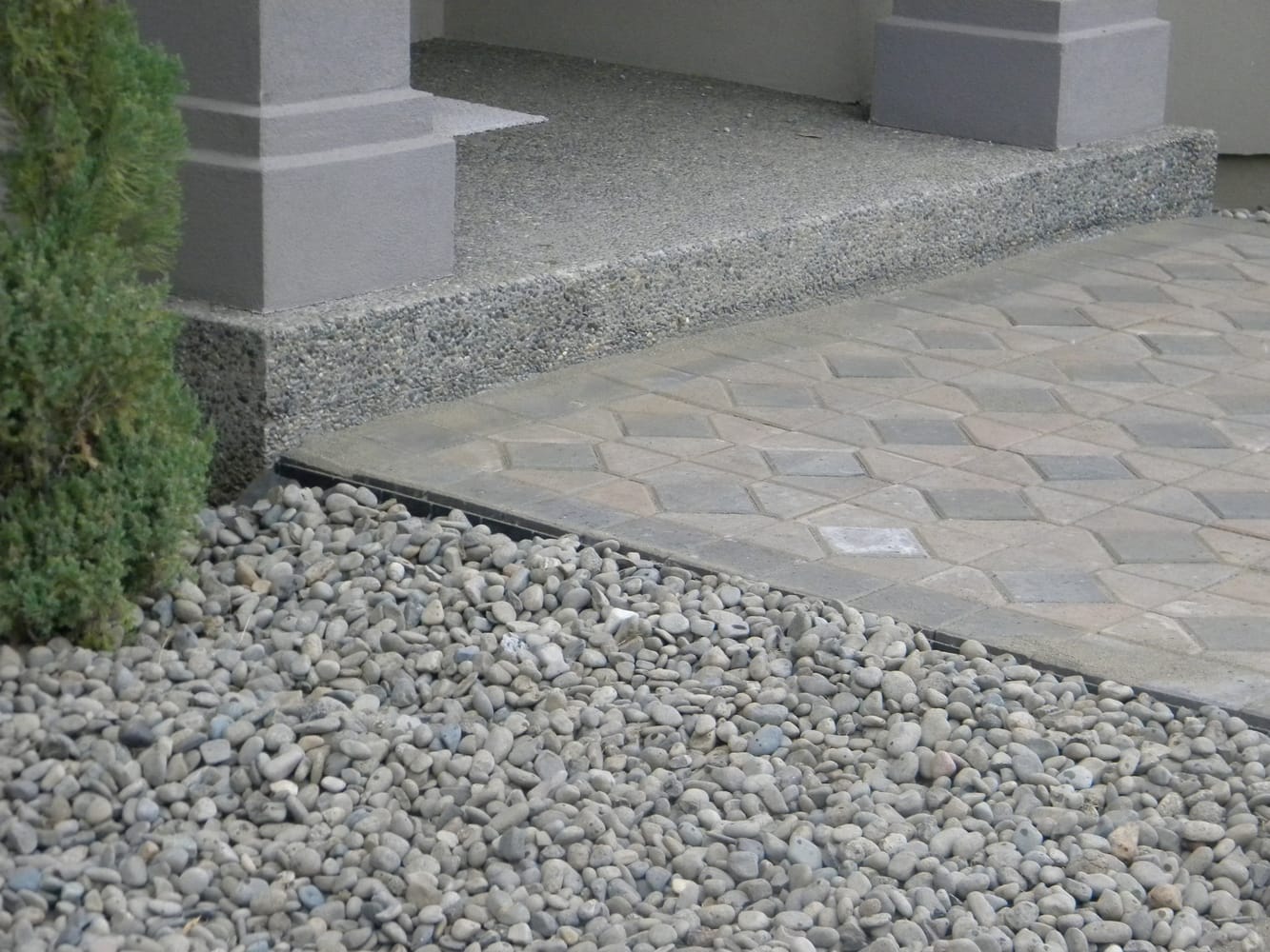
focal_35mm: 83
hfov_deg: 23.6
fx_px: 3045
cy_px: 476
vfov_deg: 17.8
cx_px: 635
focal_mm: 15.1
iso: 400
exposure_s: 1/313
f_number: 4.5
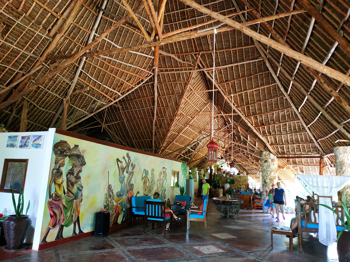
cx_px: 175
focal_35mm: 24
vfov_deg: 56.8
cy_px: 131
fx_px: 243
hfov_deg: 71.6
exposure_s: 1/25
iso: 400
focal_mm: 3.94
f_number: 1.9
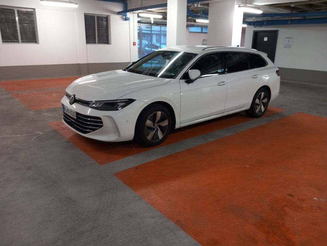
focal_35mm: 27
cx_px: 164
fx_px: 255
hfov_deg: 65.3
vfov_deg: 51.4
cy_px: 123
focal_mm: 4
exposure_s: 1/33.3
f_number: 1.8
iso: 250
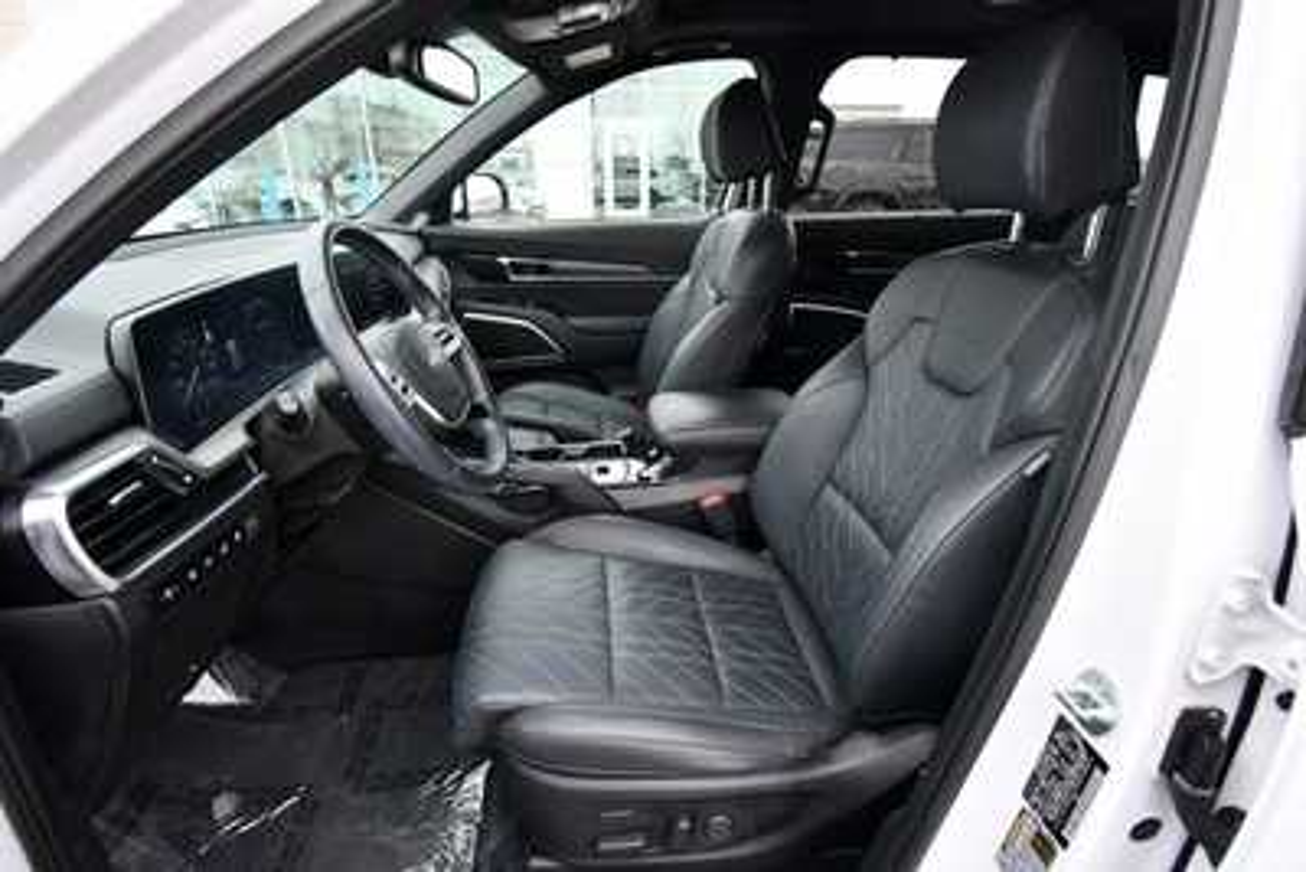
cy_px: 436
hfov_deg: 90.0
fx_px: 653
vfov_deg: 67.4
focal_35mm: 18
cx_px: 653
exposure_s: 1/200
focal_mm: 12
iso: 800
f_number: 4.8
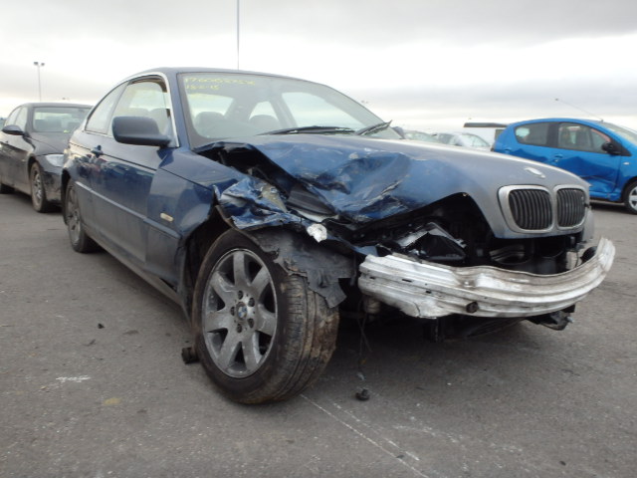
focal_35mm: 28
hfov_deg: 63.4
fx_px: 515
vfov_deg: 49.7
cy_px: 239
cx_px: 318
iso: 200
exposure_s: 1/50
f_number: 3.9
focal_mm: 5
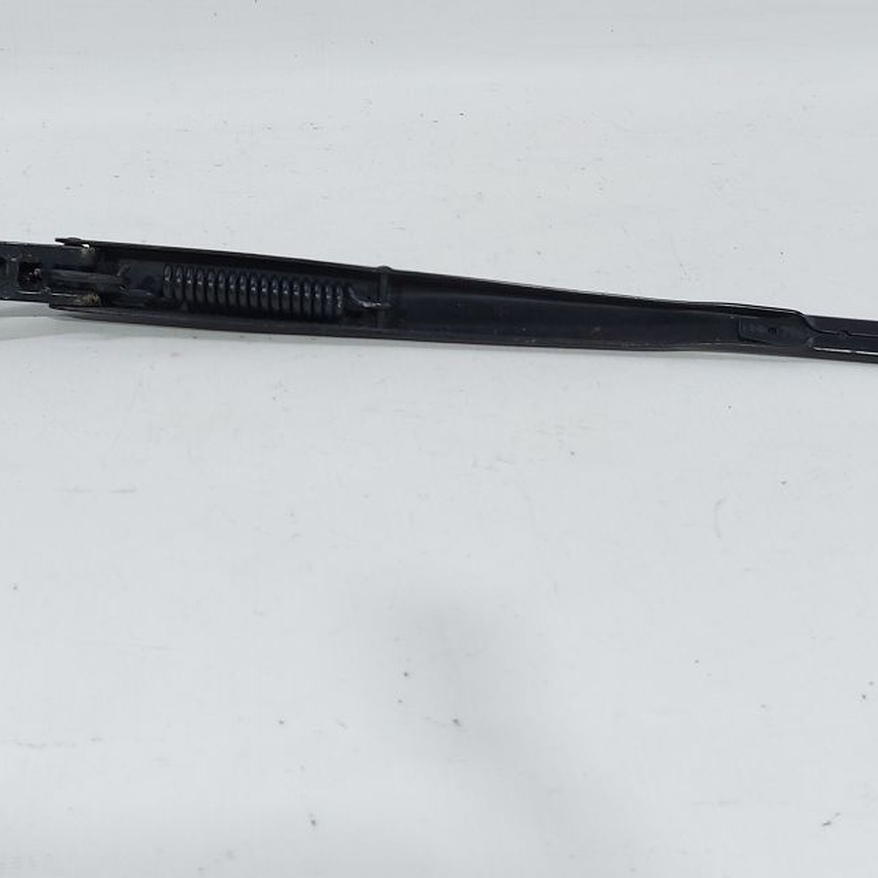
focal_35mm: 46
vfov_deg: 36.1
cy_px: 241
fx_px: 1320
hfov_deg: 36.6
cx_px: 346
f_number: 1.8
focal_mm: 5.23
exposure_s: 1/50
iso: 40
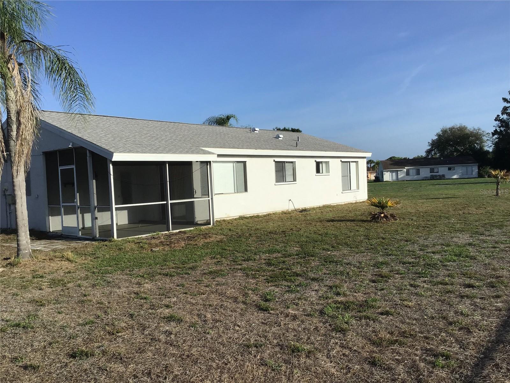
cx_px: 255
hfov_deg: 58.4
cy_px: 192
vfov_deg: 45.4
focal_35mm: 31
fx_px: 457
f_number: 2.4
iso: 25
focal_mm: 3.3
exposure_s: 1/1567
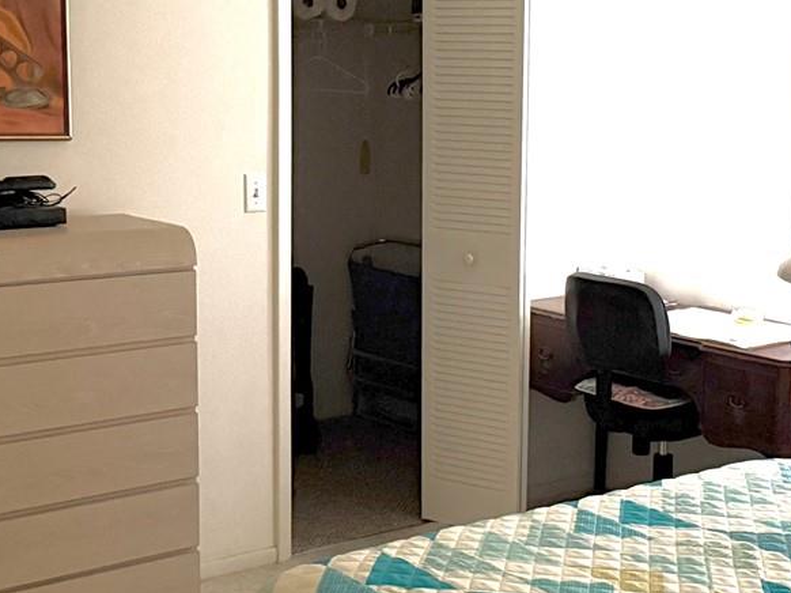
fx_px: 1508
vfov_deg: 22.2
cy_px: 305
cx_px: 440
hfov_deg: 29.4
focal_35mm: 66
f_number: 1.78
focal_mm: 6.76
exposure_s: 1/30
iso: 1000
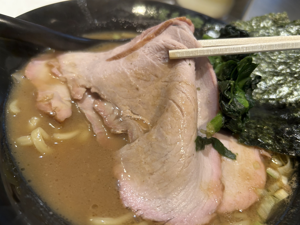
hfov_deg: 67.3
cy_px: 112
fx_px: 225
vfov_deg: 53.1
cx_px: 150
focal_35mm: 26
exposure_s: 1/50
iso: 100
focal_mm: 5.7
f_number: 1.5
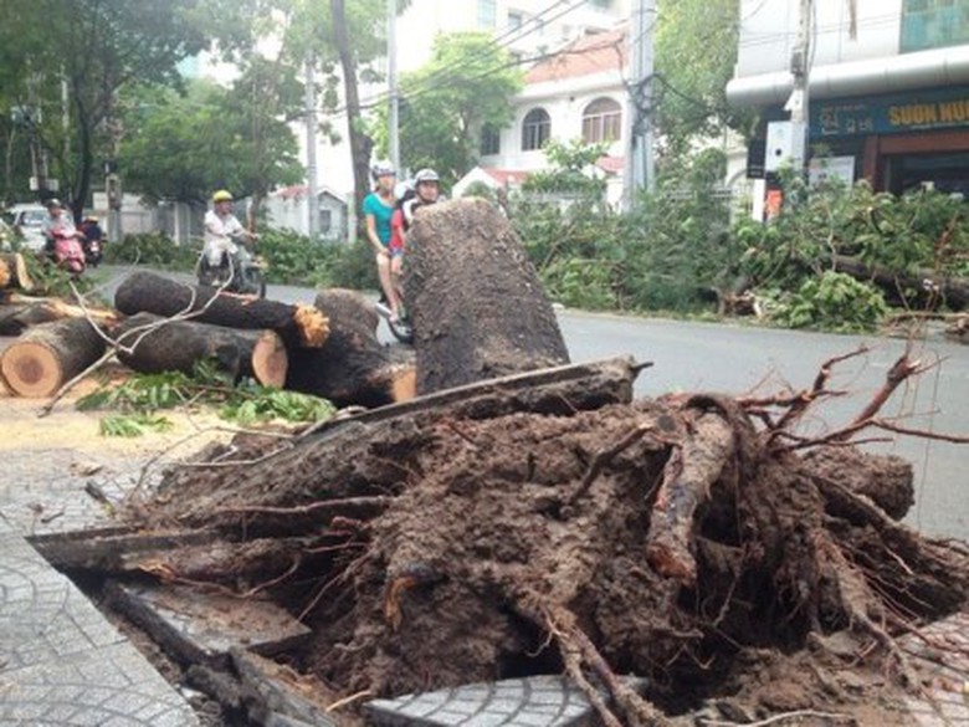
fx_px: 980
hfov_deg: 52.6
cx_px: 484
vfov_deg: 40.7
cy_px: 364
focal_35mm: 35
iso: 80
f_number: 2.4
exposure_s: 1/120
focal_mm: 4.28
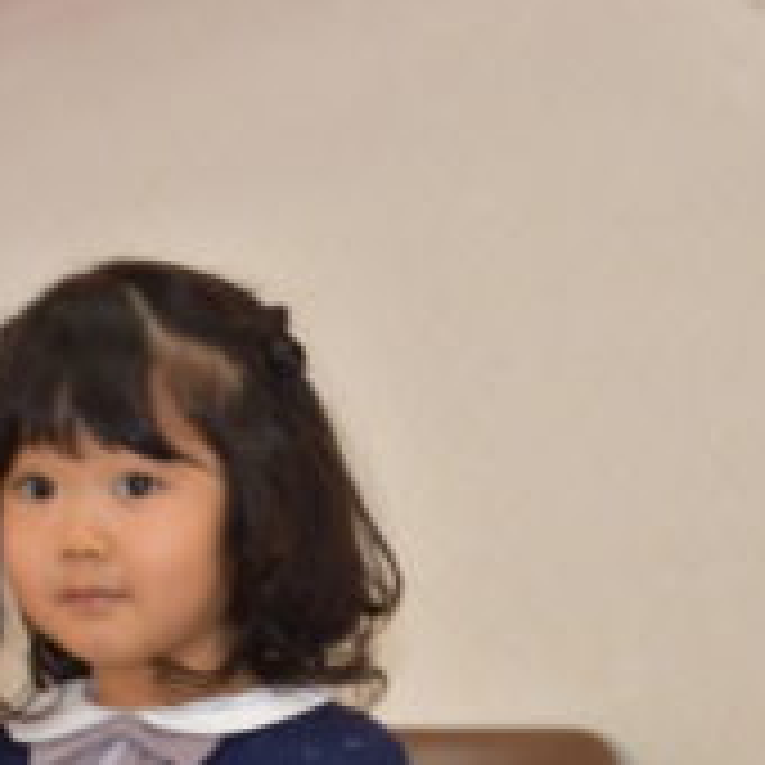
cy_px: 520
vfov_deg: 6.4
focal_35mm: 275
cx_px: 430
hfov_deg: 6.4
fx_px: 6876
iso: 400
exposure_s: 1/60
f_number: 5.6
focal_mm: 55
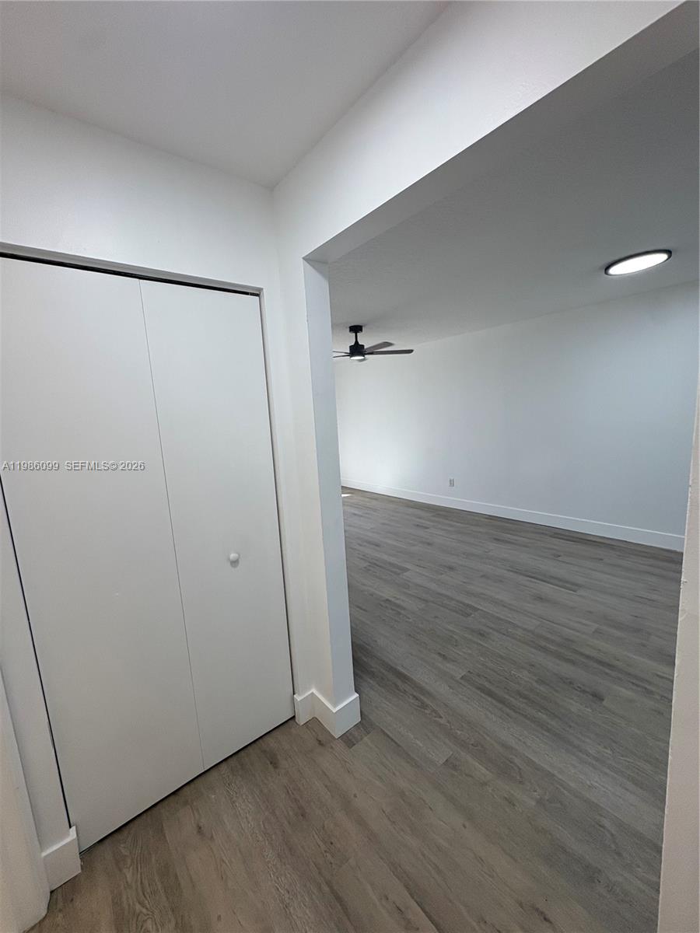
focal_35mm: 14
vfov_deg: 102.1
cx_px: 350
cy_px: 466
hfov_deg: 85.7
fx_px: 377
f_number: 2.2
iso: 125
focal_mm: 2.22
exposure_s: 1/120
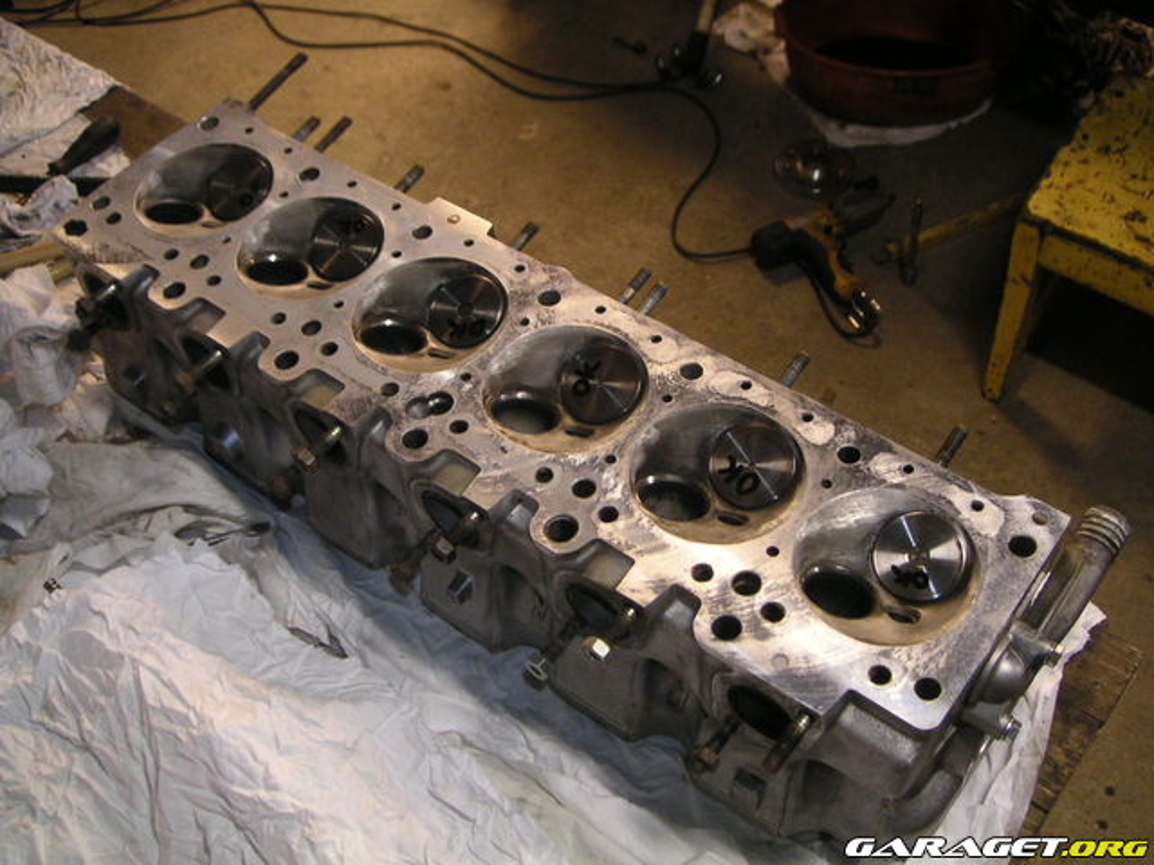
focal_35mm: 38
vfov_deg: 37.7
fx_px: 1267
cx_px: 577
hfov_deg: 49.0
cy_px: 432
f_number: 2.8
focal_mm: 6
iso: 100
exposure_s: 1/10
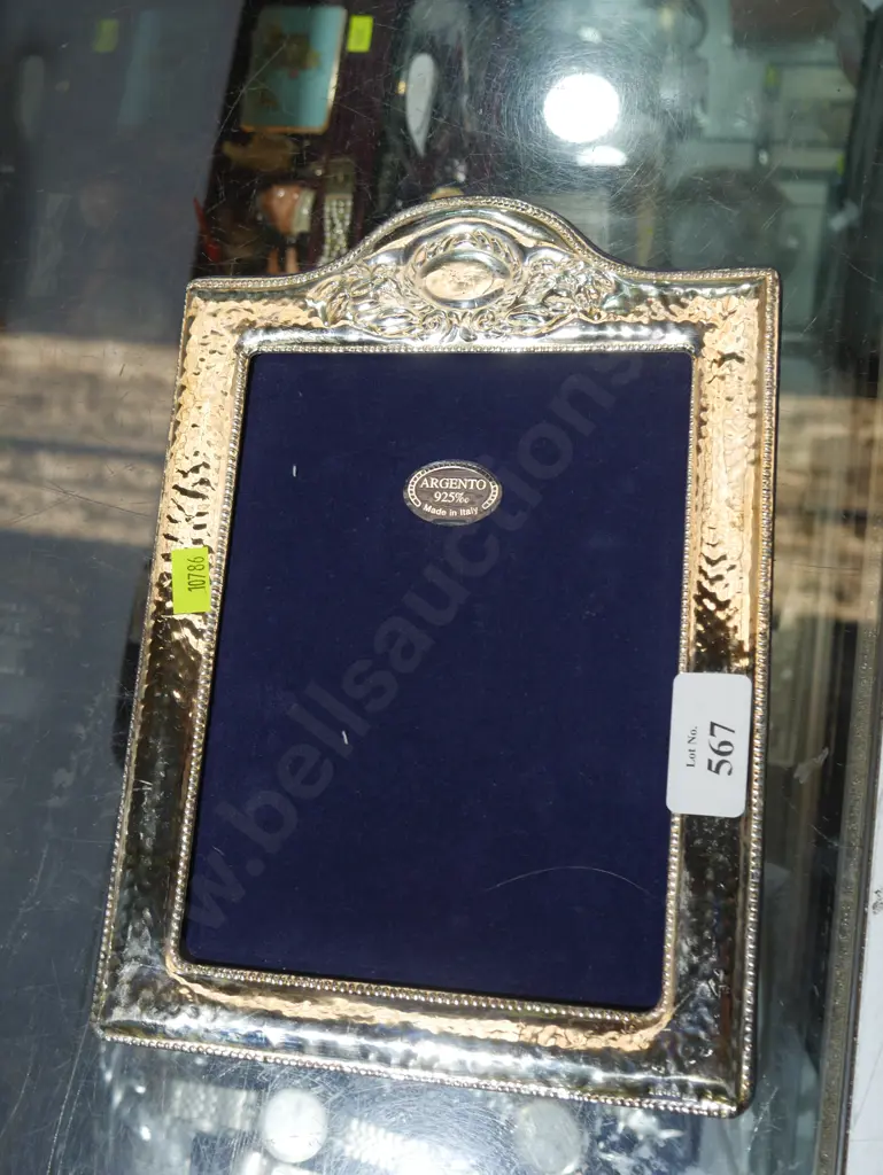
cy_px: 588
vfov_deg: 46.8
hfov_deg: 36.0
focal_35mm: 40
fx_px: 1359
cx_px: 442
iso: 200
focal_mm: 20
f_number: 4.4
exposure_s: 1/80
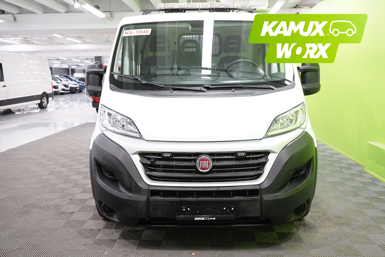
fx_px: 332
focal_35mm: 31
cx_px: 192
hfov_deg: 60.3
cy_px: 128
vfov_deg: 42.3
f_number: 6.3
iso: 800
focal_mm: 31
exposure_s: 1/25
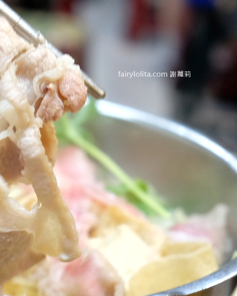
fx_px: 438
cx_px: 13
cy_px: 147
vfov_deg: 37.3
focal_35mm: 50
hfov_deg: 28.8
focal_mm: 23
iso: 1600
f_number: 3.6
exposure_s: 1/27
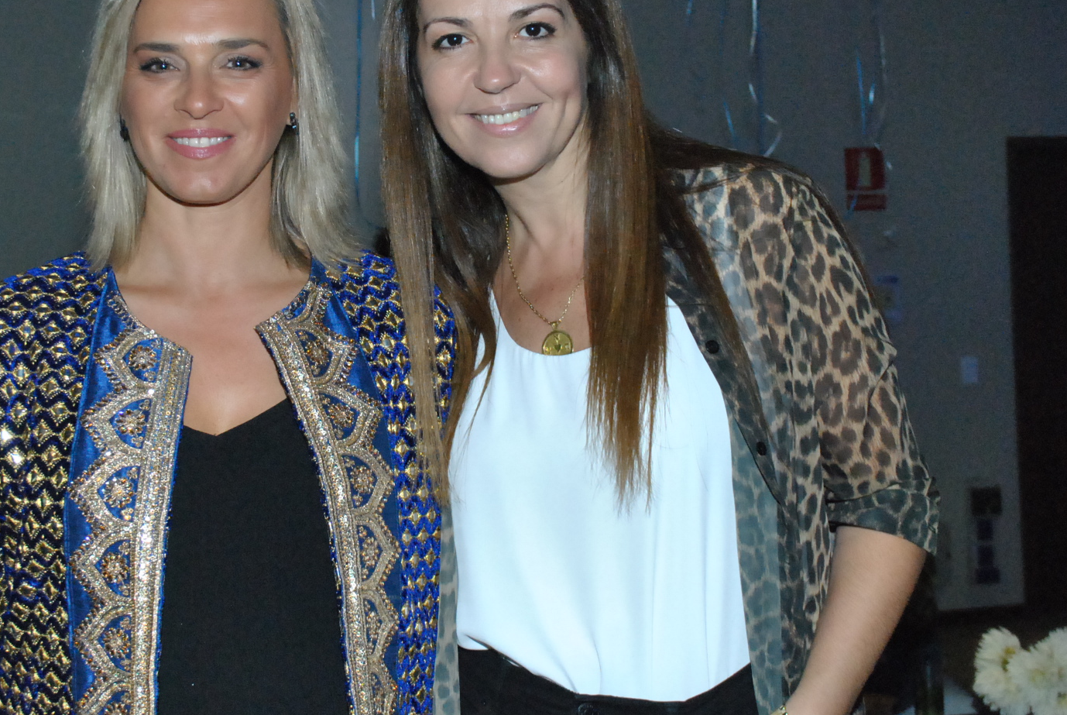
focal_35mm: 59
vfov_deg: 23.0
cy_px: 303
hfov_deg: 33.6
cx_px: 348
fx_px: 1751
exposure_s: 1/80
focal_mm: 28
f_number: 5.6
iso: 1600
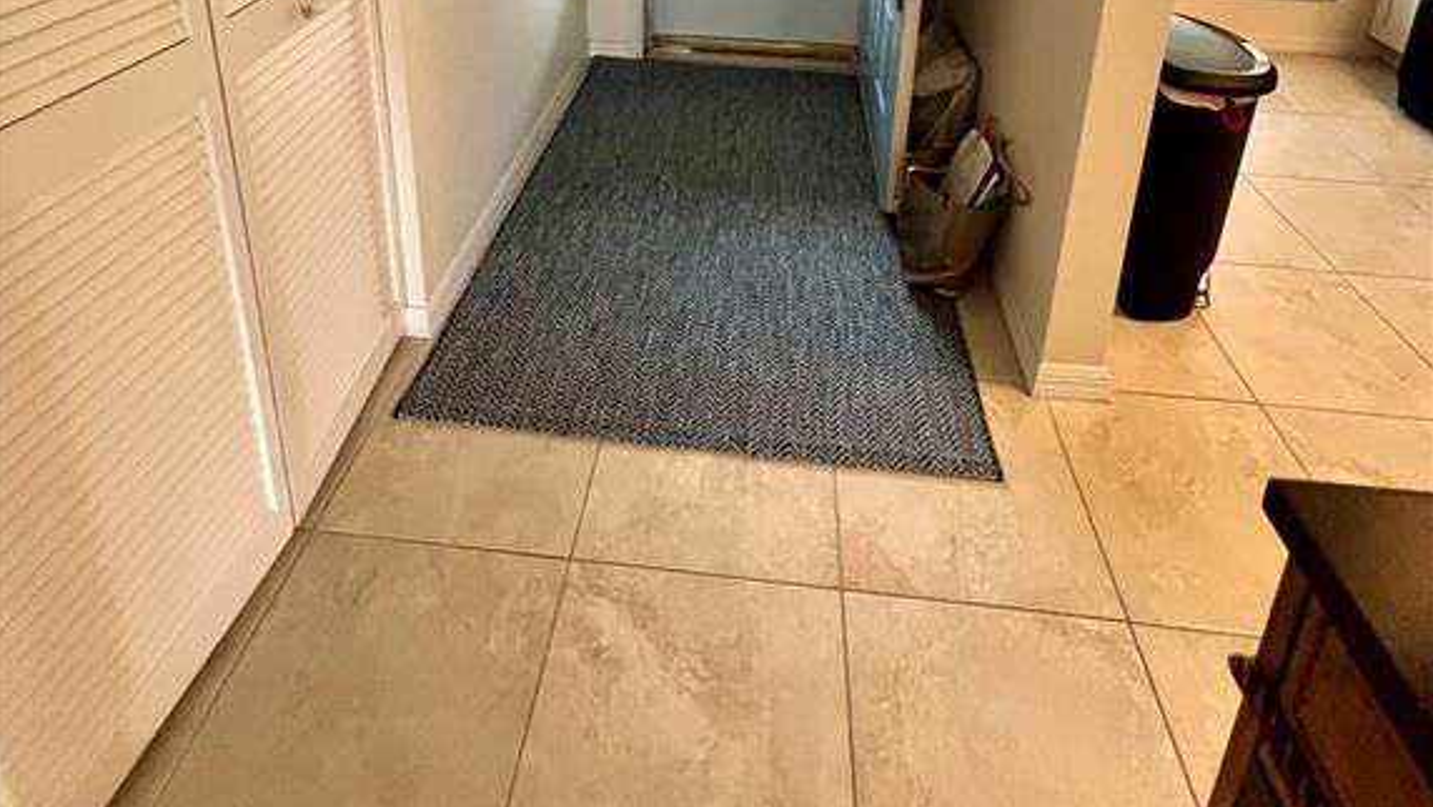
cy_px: -68
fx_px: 722
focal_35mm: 19
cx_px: 714
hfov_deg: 89.6
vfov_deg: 45.1
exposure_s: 1/60
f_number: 1.8
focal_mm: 1.57
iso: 160
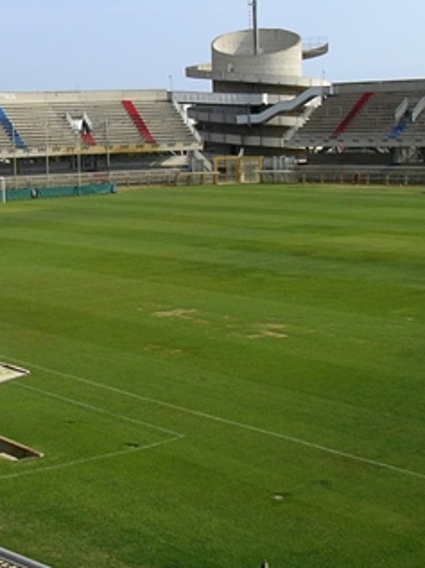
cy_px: 179
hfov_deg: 20.1
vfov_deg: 26.9
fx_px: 1181
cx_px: 54
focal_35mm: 72
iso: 50
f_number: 4.1
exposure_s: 1/800
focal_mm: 5.8
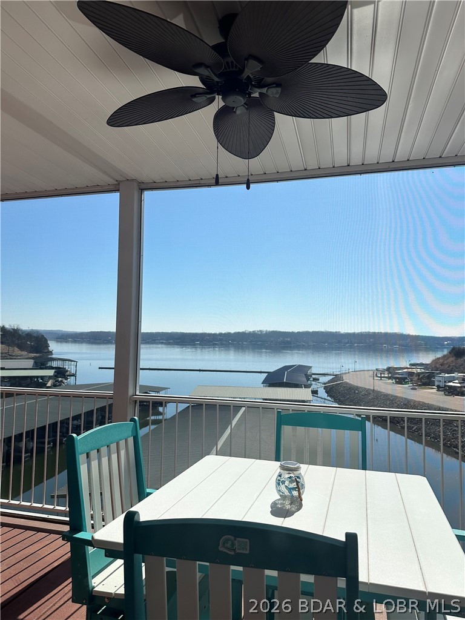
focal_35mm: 24
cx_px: 232
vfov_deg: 71.6
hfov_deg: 56.8
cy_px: 310
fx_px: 430
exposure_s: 1/5848
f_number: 1.78
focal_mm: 6.86
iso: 80
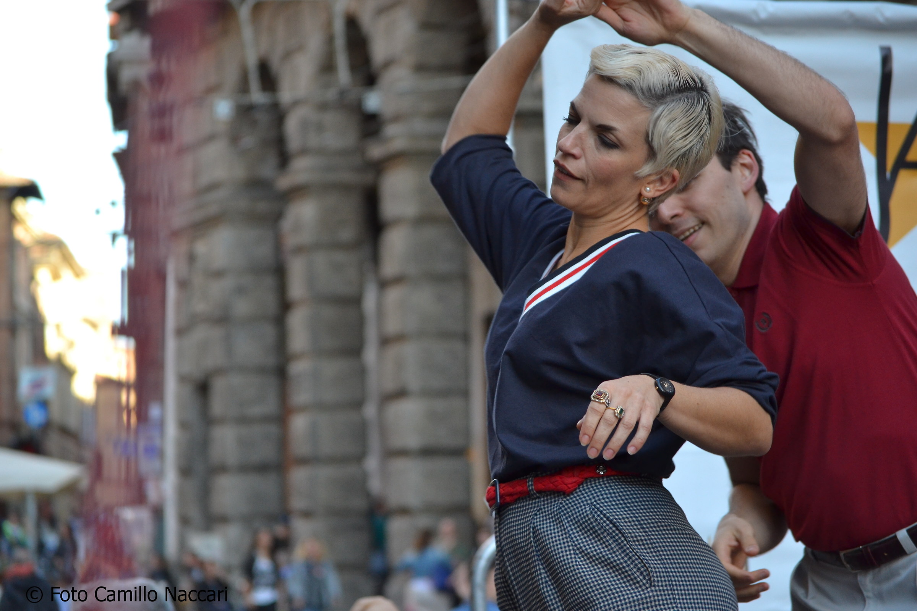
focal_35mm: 135
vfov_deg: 10.2
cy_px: 306
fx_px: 3438
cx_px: 458
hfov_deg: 15.2
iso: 800
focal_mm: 90
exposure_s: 1/400
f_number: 5
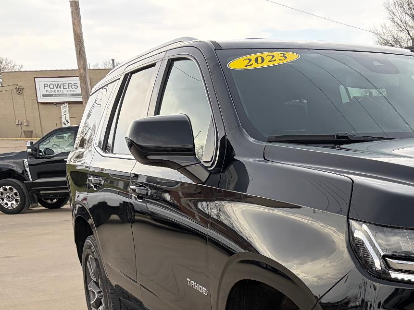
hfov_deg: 31.0
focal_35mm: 58
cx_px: 405
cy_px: 332
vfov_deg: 23.8
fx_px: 694
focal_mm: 5.96
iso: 64
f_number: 1.6
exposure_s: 1/801
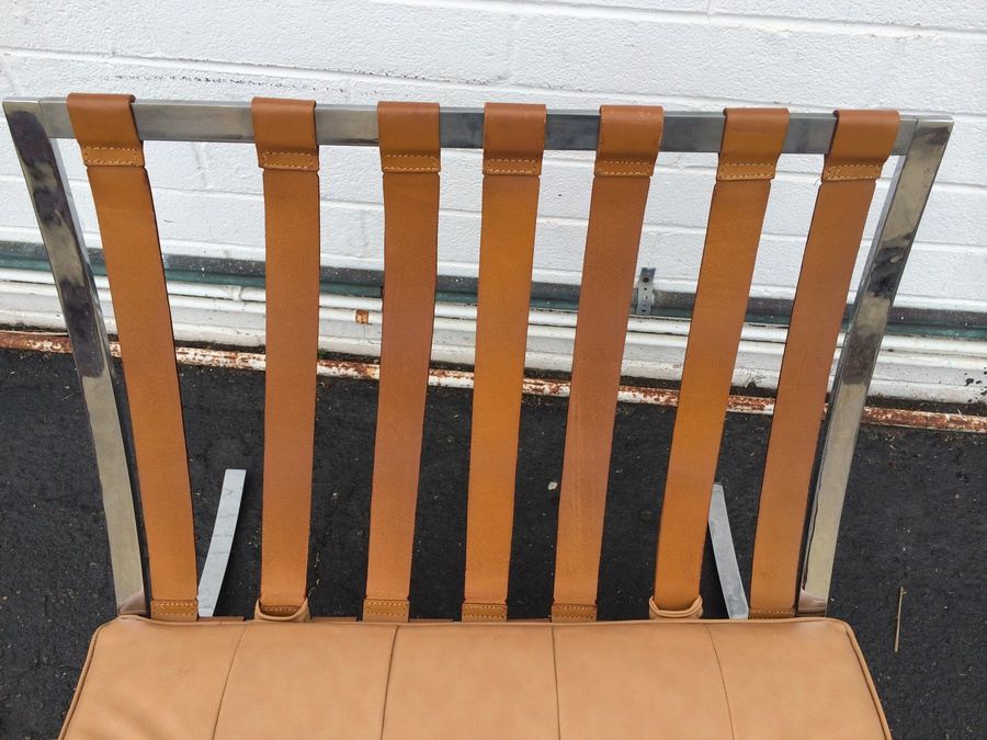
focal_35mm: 30
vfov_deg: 46.8
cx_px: 494
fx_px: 855
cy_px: 370
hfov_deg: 60.0
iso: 32
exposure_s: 1/1053
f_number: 2.2
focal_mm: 4.12
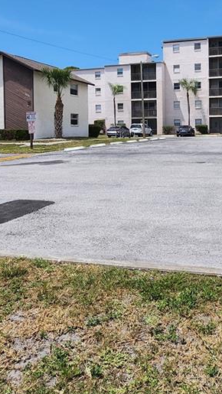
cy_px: 139
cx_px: 168
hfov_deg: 34.9
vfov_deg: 58.4
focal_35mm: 33
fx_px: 345
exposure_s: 1/1849
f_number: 2.2
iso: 32
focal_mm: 1.74
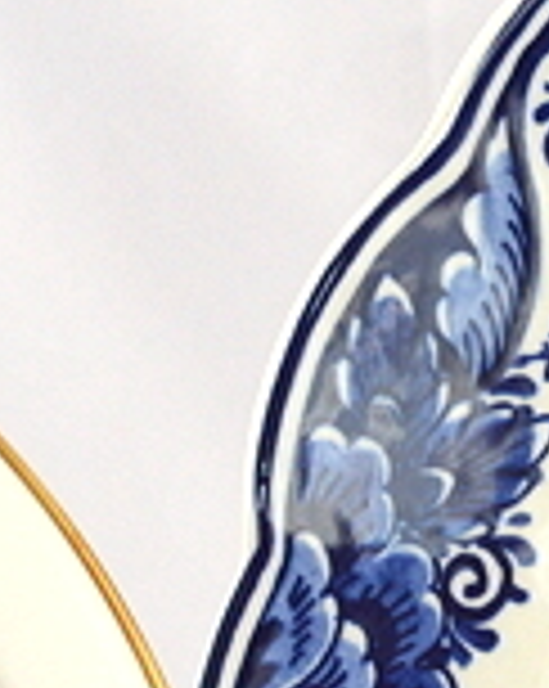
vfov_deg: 7.4
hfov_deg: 6.0
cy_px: 1036
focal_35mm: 258
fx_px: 5251
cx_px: 396
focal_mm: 28
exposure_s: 1/60
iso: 400
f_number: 5
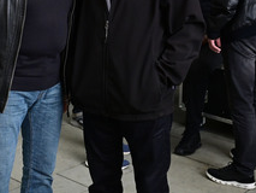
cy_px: 14
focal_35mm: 63
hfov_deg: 30.4
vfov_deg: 22.7
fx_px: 466
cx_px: 78
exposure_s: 1/320
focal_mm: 31
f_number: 7.1
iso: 2000
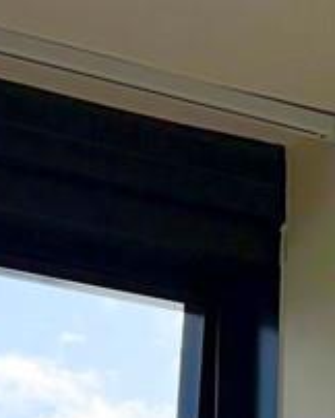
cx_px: 238
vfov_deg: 8.6
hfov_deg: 7.7
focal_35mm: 201
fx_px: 2487
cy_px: 1059
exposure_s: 1/1451
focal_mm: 5.96
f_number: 1.6
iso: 50
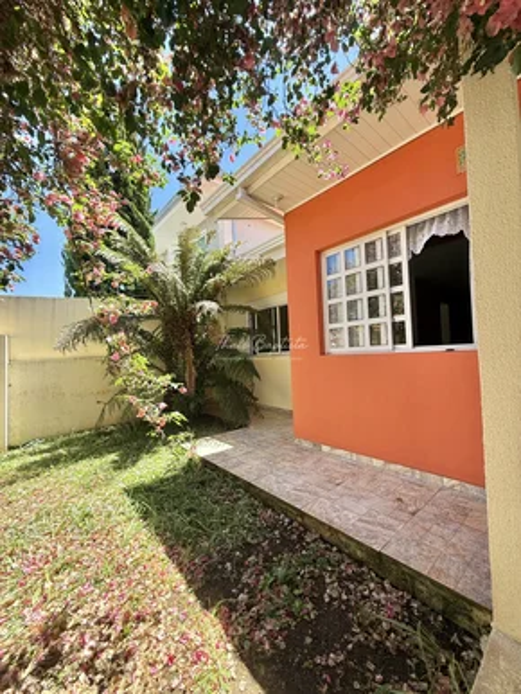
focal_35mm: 14
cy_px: 347
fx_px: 281
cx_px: 260
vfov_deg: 102.0
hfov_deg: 85.7
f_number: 2.2
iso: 64
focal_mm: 2.22
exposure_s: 1/291
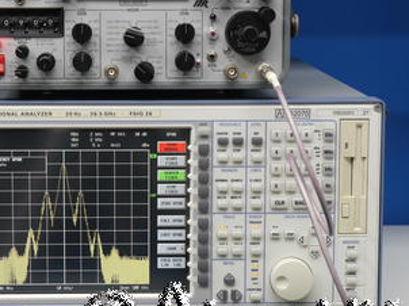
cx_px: 141
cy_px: 156
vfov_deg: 12.1
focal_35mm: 122
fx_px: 1440
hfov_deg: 16.1
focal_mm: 46
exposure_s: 1/3.2
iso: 400
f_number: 9
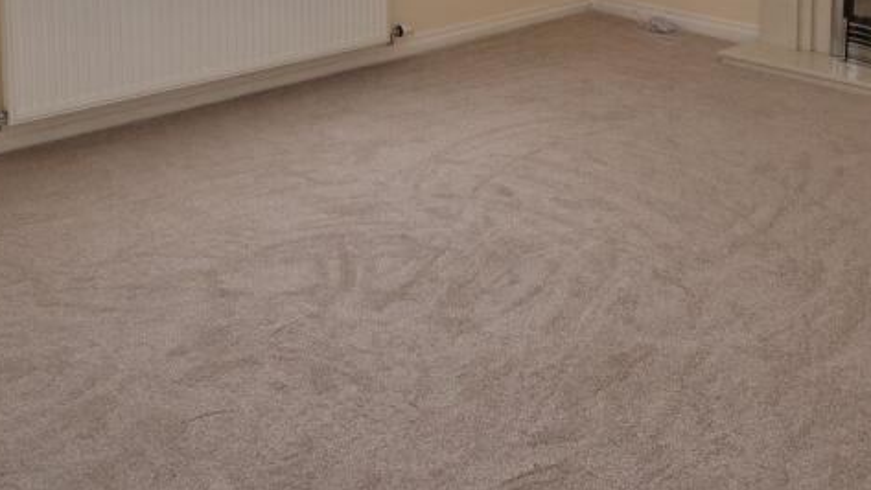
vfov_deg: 29.3
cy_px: -115
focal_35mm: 34
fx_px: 785
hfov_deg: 57.9
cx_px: 475
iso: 400
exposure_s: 1/80
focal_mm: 10
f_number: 4.5
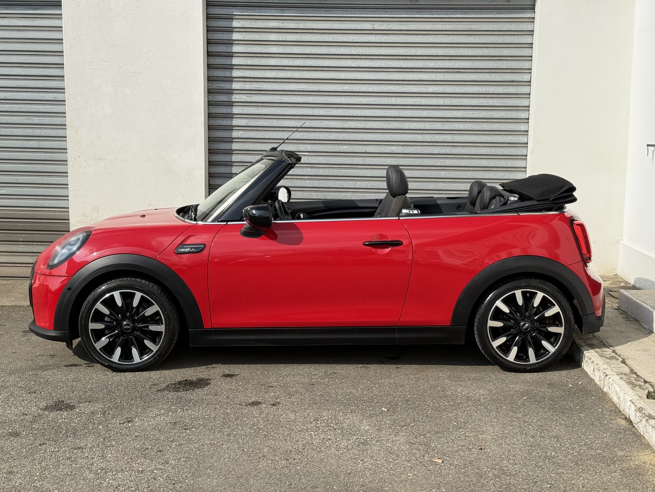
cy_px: 246
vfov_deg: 30.3
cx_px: 328
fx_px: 908
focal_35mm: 48
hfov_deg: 39.7
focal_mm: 6.76
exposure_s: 1/3891
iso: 100
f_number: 1.78
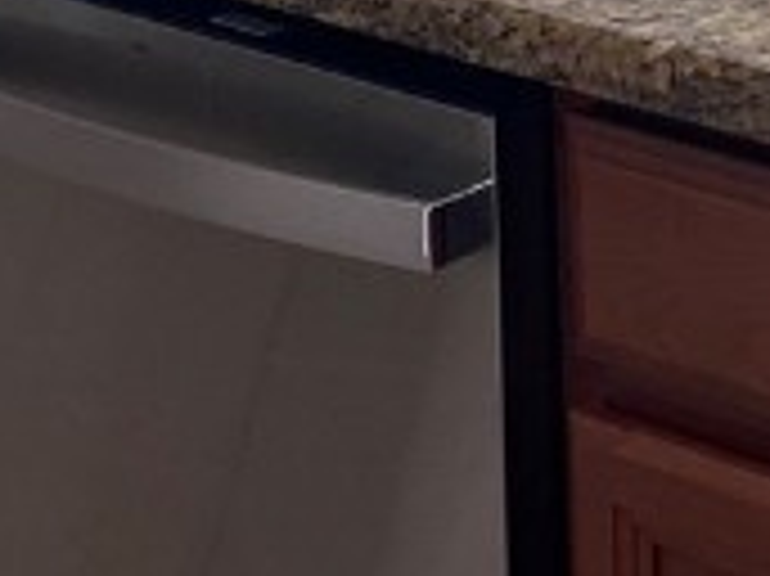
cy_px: -1076
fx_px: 3468
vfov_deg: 8.2
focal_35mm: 156
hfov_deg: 11.5
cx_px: 1490
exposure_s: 1/120
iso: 32
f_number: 1.8
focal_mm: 4.25
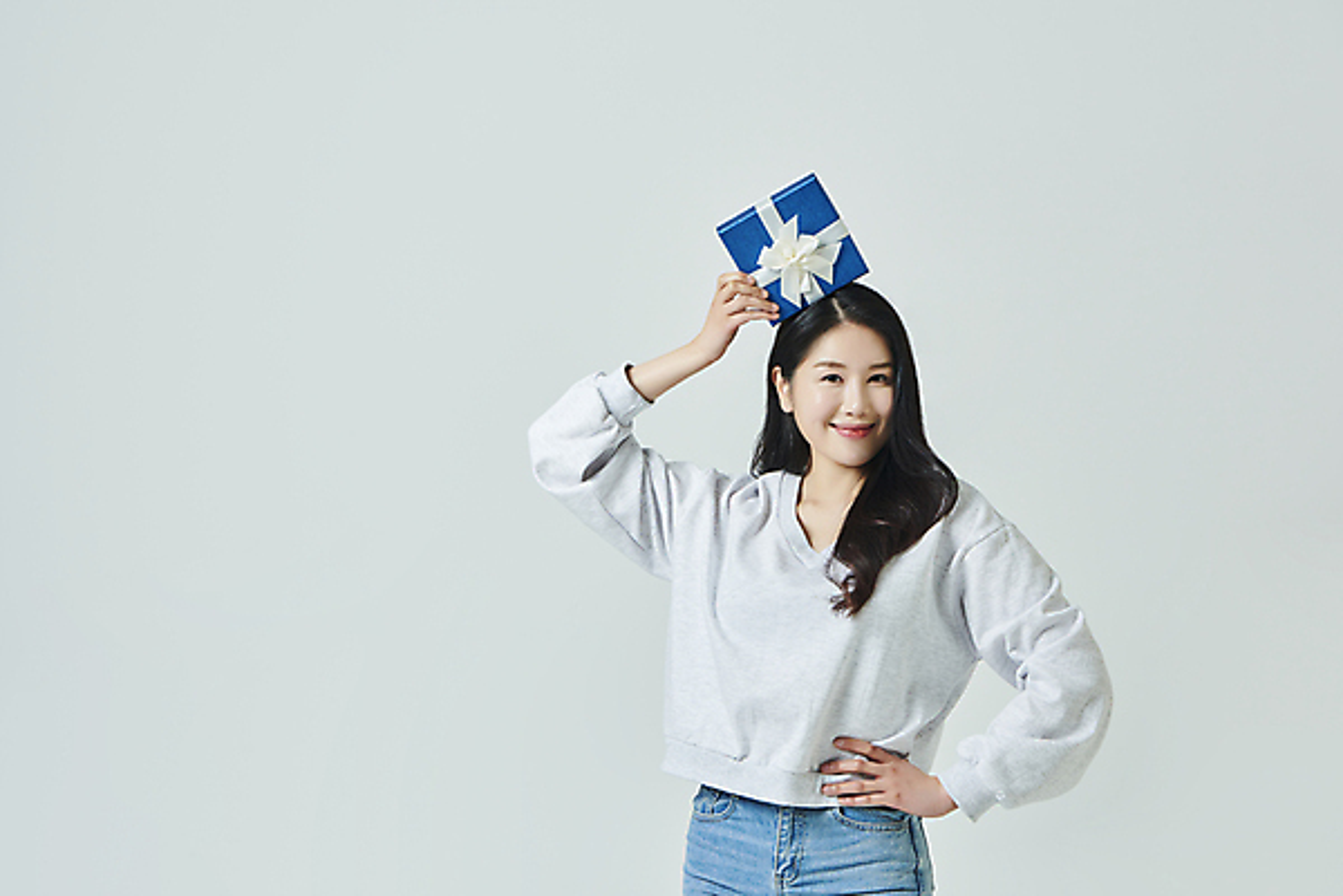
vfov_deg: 19.5
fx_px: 2611
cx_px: 672
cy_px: 448
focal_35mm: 70
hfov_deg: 28.8
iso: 100
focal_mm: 70
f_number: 11
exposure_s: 1/125
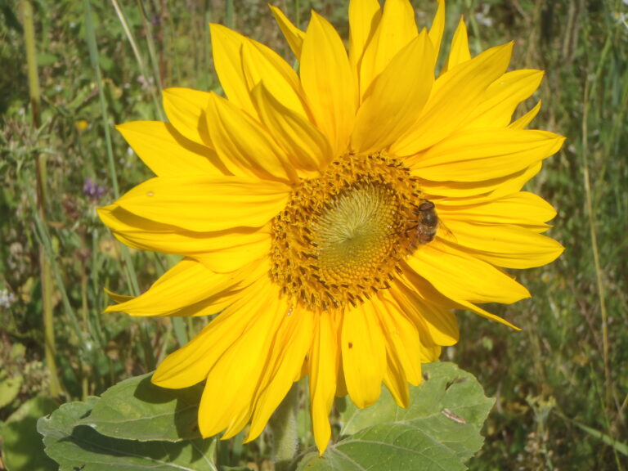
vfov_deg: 22.6
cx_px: 314
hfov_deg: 29.8
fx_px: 1179
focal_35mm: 65
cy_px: 236
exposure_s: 1/500
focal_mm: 11.76
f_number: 4.7
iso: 80
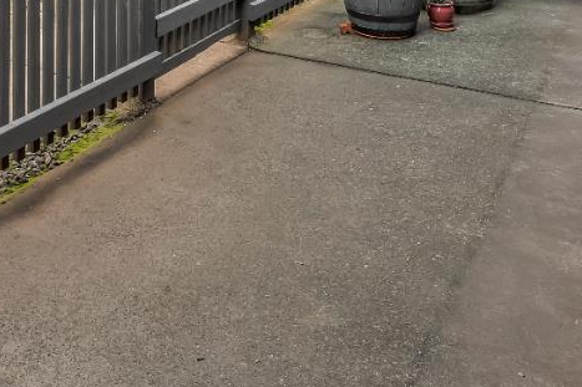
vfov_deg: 23.3
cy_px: -187
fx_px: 758
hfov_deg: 41.0
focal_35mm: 47
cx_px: 161
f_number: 9
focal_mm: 14.6
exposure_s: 1/50
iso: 200
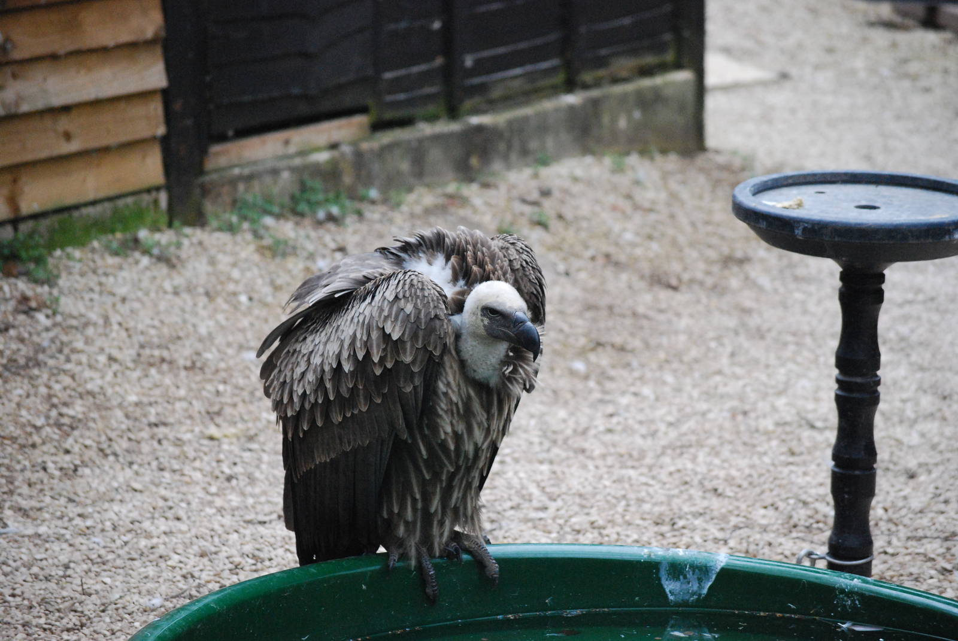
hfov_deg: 13.9
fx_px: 3916
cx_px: 479
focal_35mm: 147
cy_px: 320
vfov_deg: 9.4
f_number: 4.5
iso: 1600
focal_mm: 98
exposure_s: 1/250
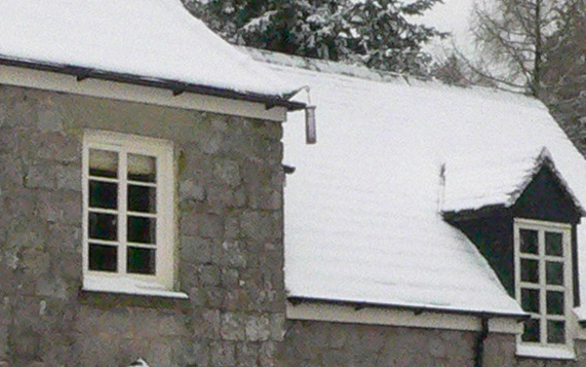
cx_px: 119
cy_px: 336
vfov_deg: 7.8
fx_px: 2667
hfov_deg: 12.5
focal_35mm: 167
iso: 400
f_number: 8
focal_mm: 6
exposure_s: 1/400
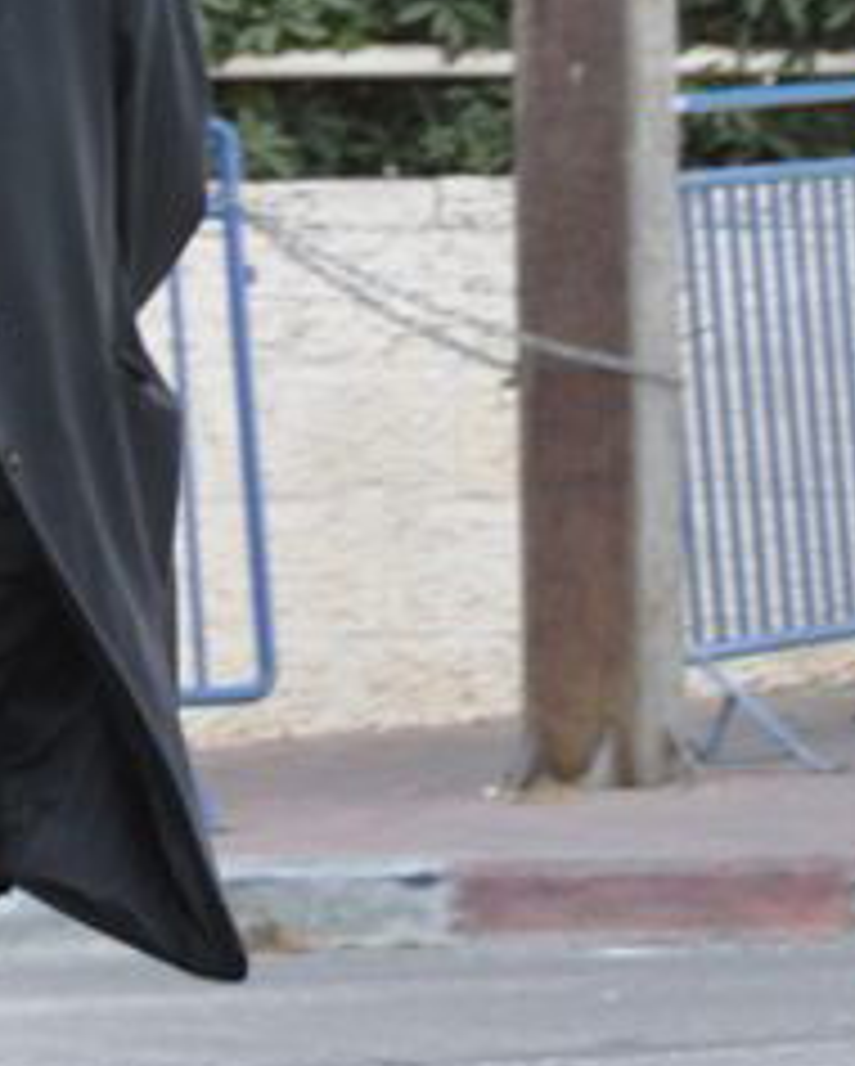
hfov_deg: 3.4
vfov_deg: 4.2
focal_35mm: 455
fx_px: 14374
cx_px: -1022
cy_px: -4
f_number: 5
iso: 640
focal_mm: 75
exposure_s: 1/60
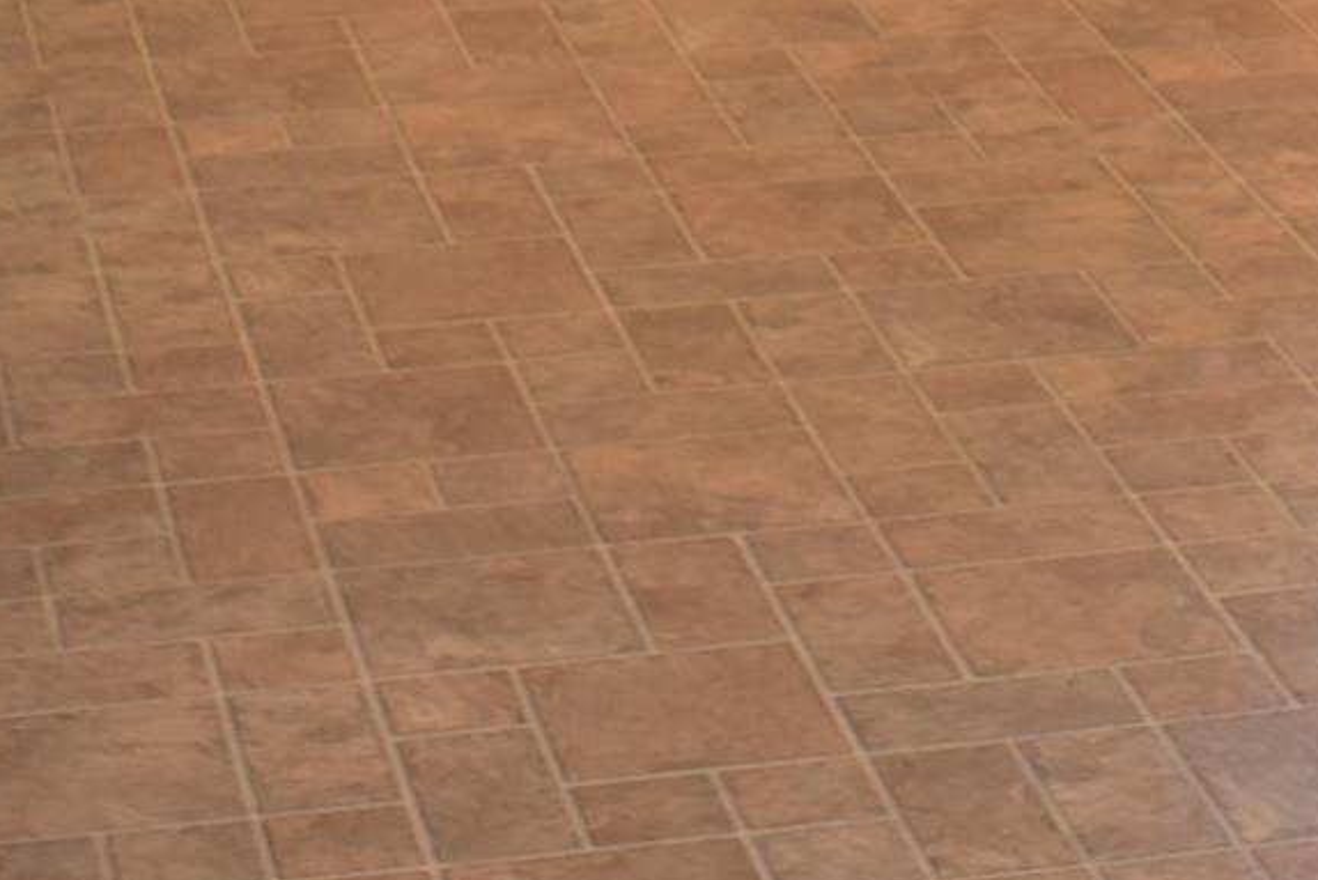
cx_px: 884
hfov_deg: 14.5
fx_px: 5163
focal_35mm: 141
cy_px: -905
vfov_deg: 9.1
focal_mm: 18
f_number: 3.5
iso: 200
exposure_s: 1/40
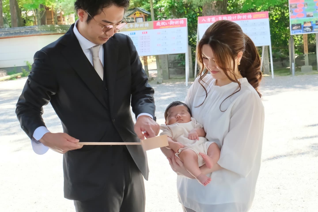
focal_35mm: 47
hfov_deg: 41.9
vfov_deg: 28.6
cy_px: 106
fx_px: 415
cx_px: 159
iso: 1600
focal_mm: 31
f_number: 9
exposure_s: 1/100
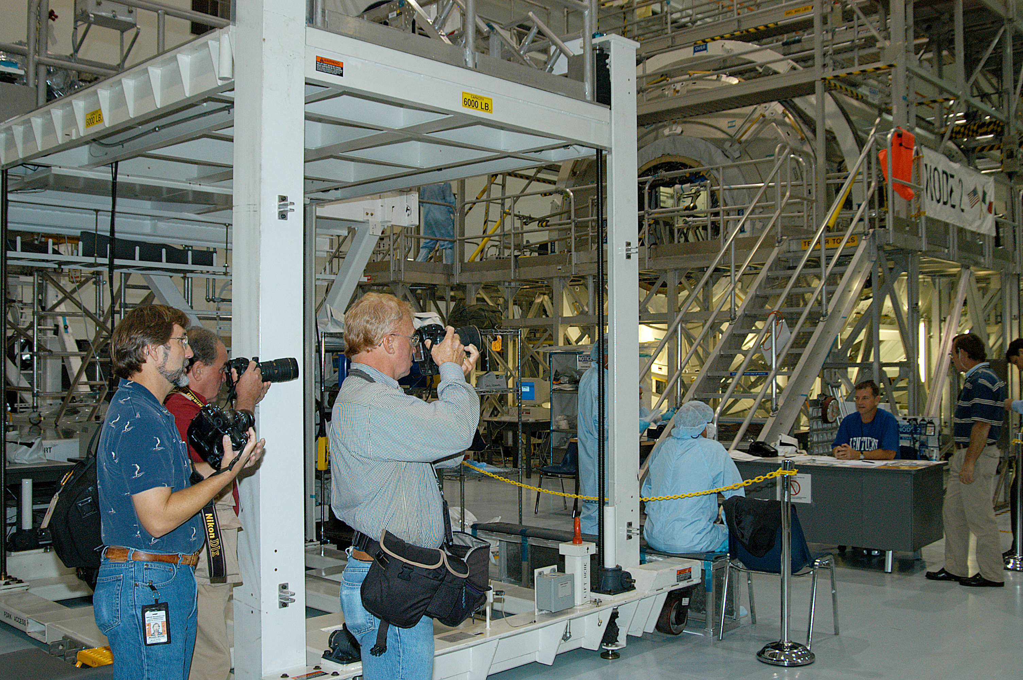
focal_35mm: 36
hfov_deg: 53.2
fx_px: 1022
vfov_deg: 36.8
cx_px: 512
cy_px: 340
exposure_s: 1/30
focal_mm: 24
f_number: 6.7
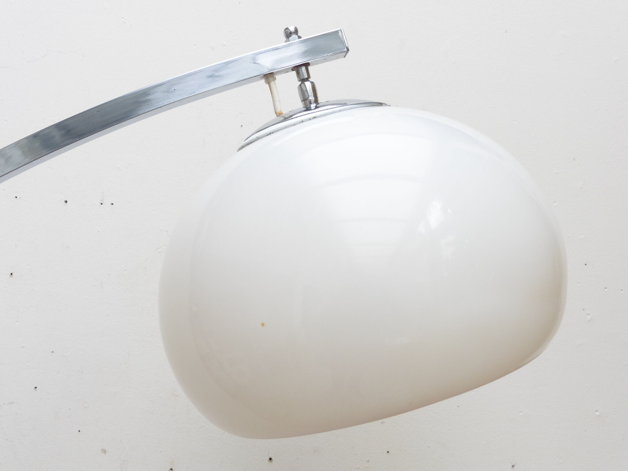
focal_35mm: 39
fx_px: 708
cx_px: 314
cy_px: 236
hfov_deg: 47.9
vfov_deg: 36.8
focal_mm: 6.9
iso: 100
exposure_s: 1/60
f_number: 3.9
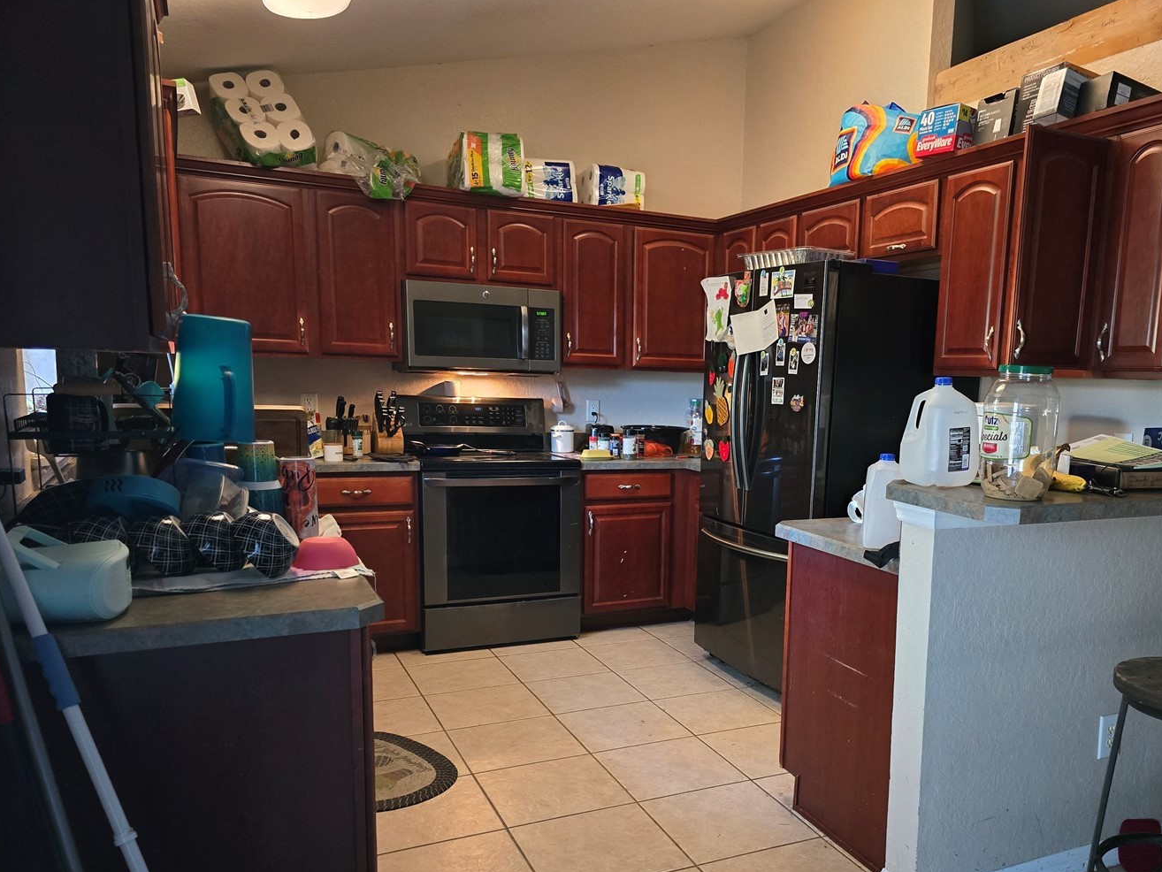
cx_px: 698
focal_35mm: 28
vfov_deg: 49.5
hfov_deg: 62.9
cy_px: 522
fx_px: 940
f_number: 1.7
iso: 1000
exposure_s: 1/60
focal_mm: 6.3
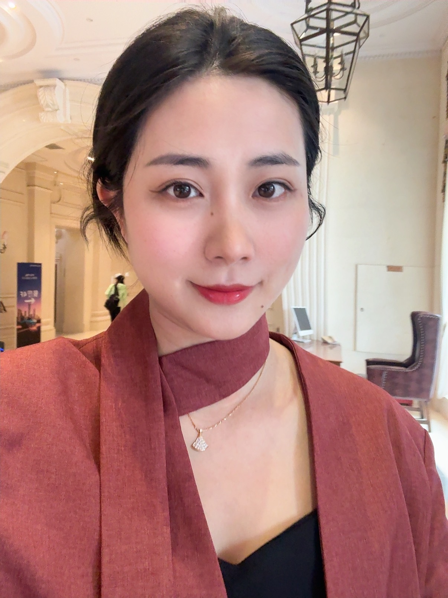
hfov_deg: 46.8
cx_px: 224
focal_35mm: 30
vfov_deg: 60.0
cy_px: 299
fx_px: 518
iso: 320
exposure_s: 1/50
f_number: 1.9
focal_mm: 2.69
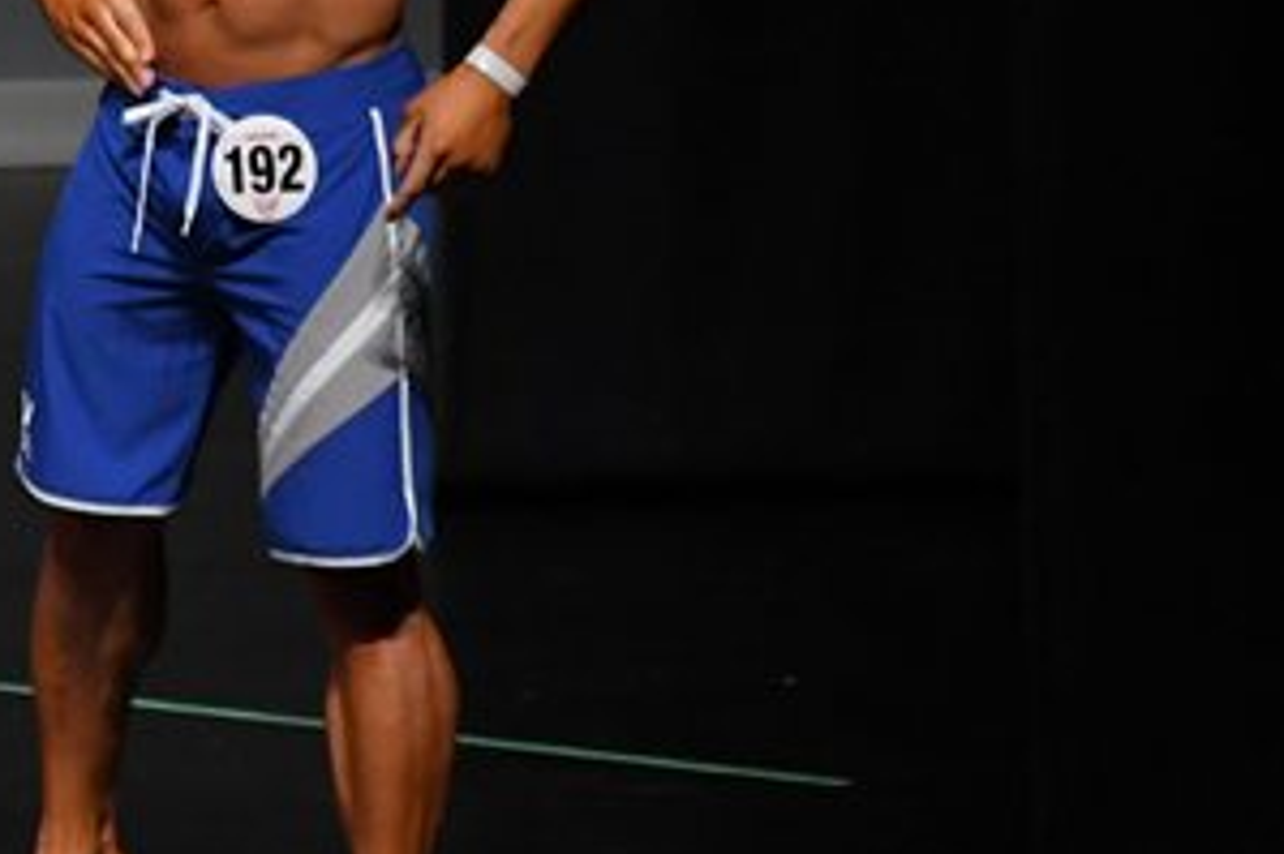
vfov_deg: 1.8
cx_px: 92
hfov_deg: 2.7
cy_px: 60
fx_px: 27697
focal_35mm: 777
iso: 4000
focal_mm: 200
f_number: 5.6
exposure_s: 1/400
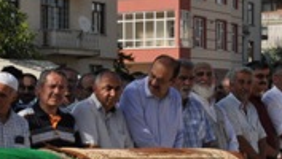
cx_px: -22
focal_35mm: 136
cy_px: 145
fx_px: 1018
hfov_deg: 15.4
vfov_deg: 8.9
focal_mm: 24
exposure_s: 1/500
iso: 400
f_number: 11
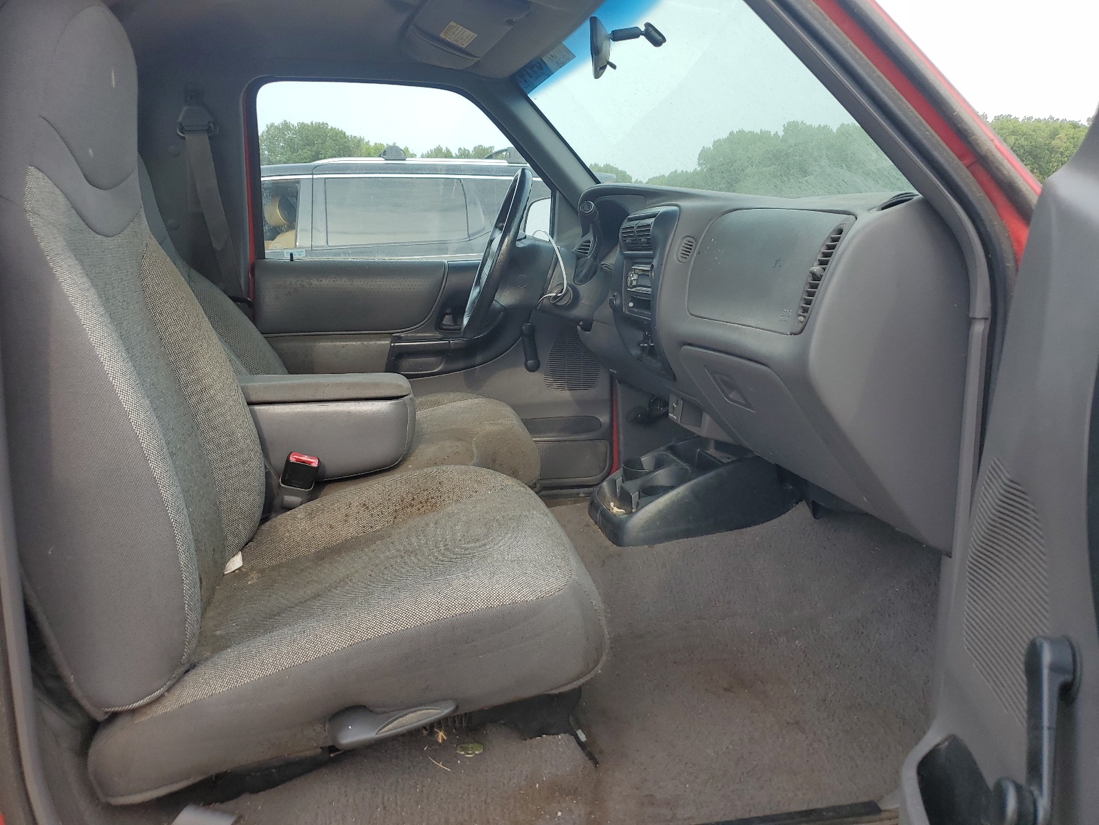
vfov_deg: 53.1
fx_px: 825
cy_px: 412
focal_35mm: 26
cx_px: 550
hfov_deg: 67.3
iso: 50
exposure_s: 1/667
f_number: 1.5
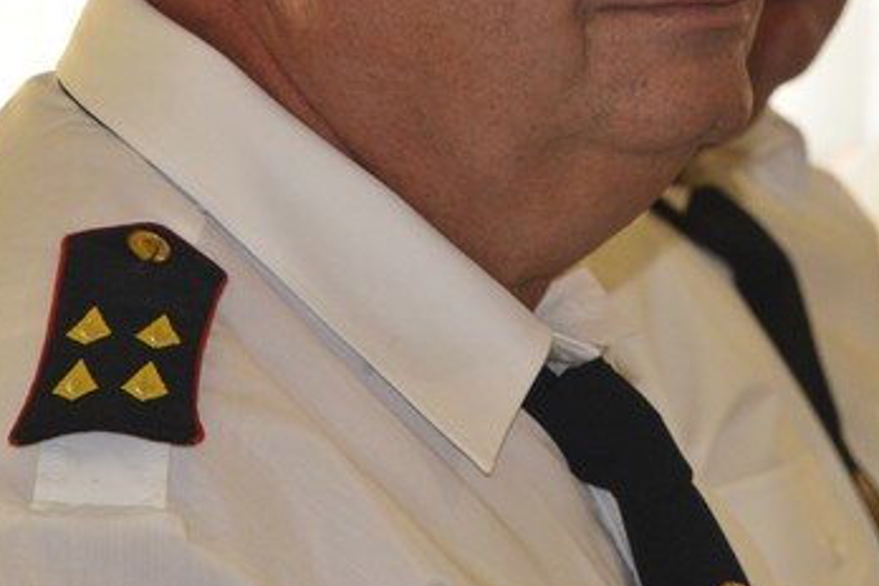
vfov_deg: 3.2
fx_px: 10596
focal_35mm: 434
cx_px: 599
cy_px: 15
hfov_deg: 4.7
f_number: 10
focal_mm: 180
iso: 4000
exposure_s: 1/60
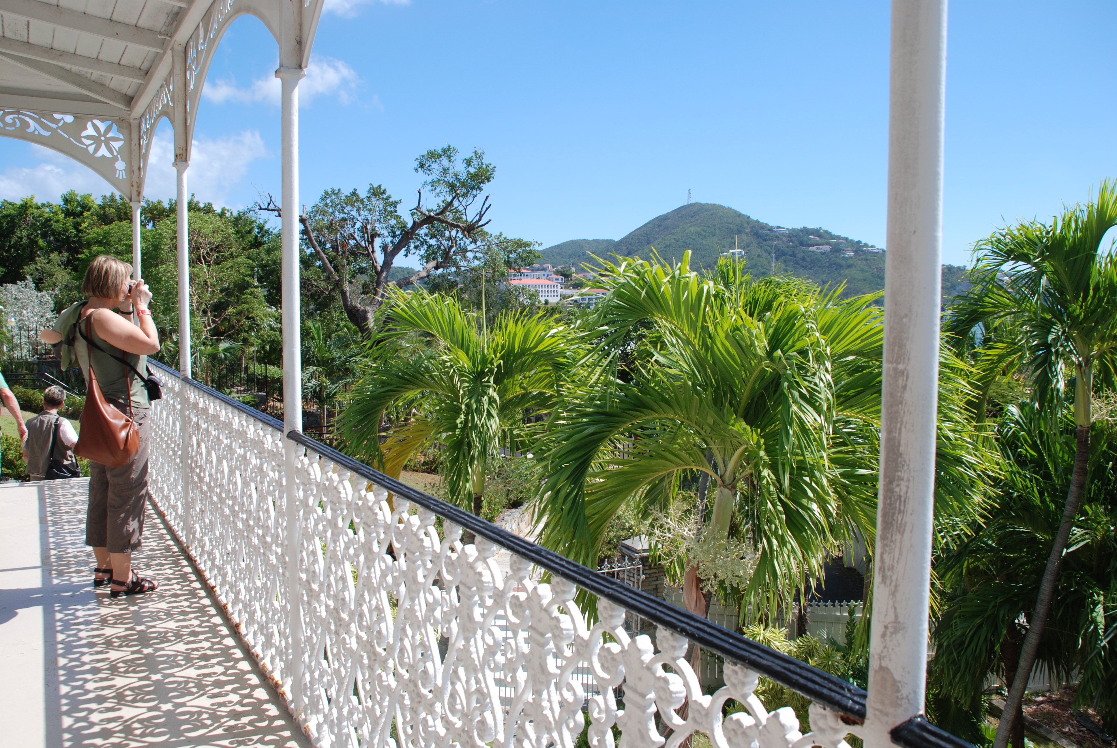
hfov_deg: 61.9
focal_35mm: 30
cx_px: 558
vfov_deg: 43.7
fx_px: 932
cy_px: 374
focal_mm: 20
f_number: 7.1
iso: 100
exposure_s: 1/200
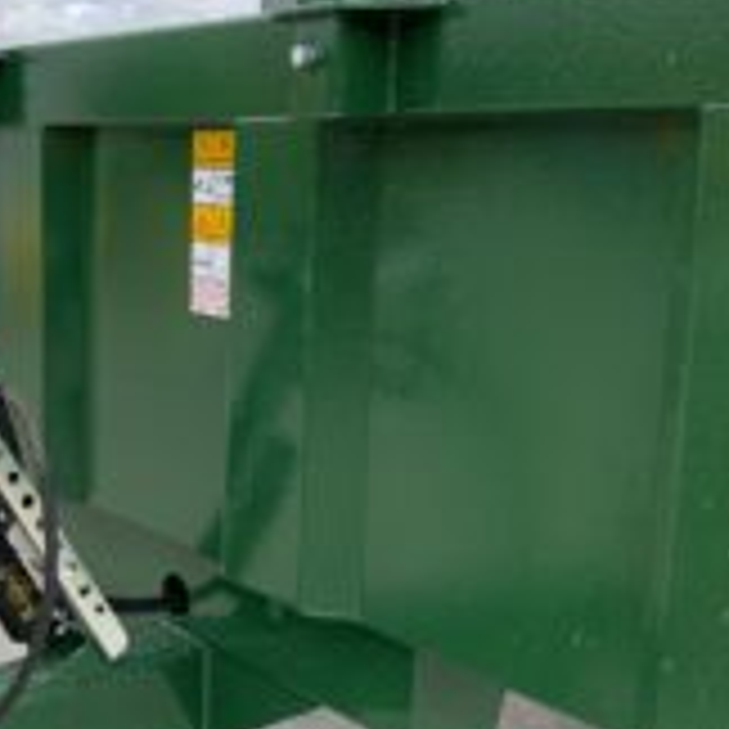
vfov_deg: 30.0
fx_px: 1358
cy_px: 432
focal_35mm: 57
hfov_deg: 28.5
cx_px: 27
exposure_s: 1/829
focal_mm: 3
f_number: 1.8
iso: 16
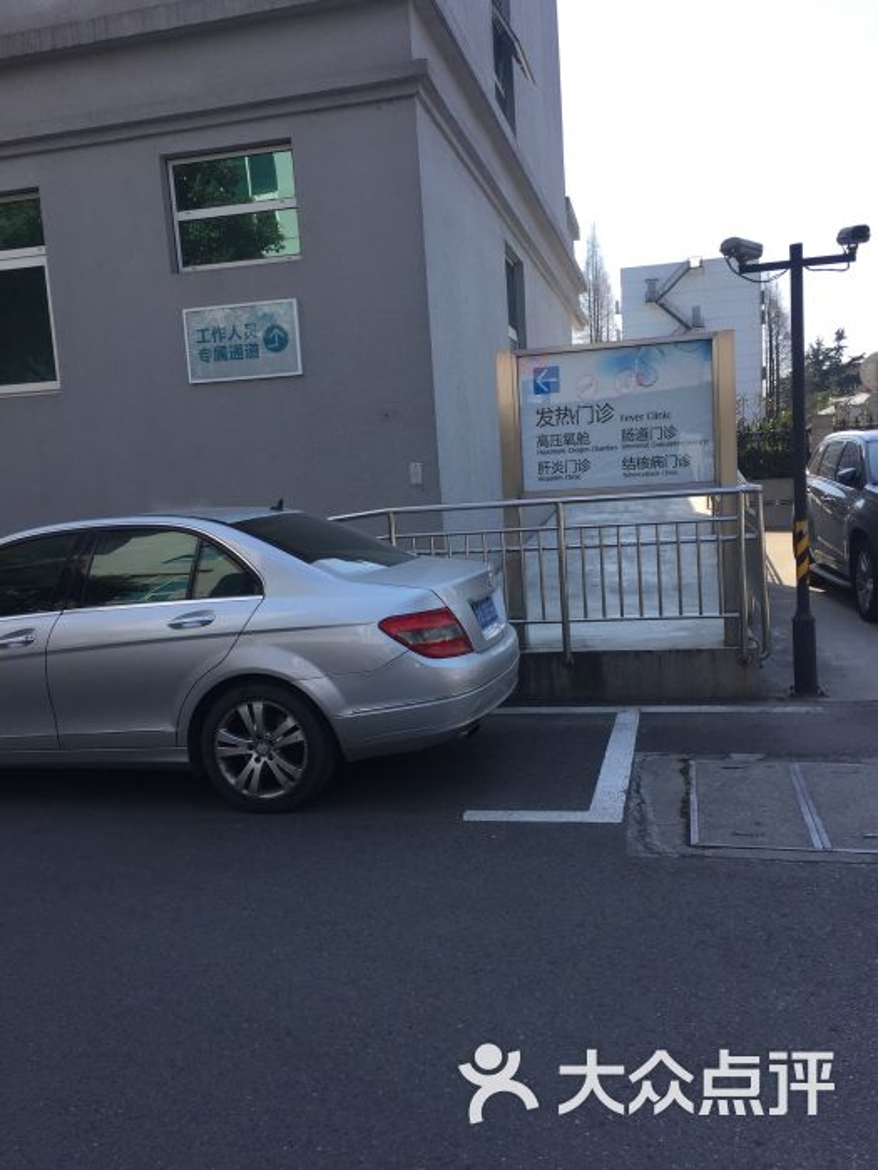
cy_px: 585
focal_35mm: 29
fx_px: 981
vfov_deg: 61.7
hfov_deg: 48.2
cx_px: 439
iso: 32
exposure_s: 1/989
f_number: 2.2
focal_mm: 4.15
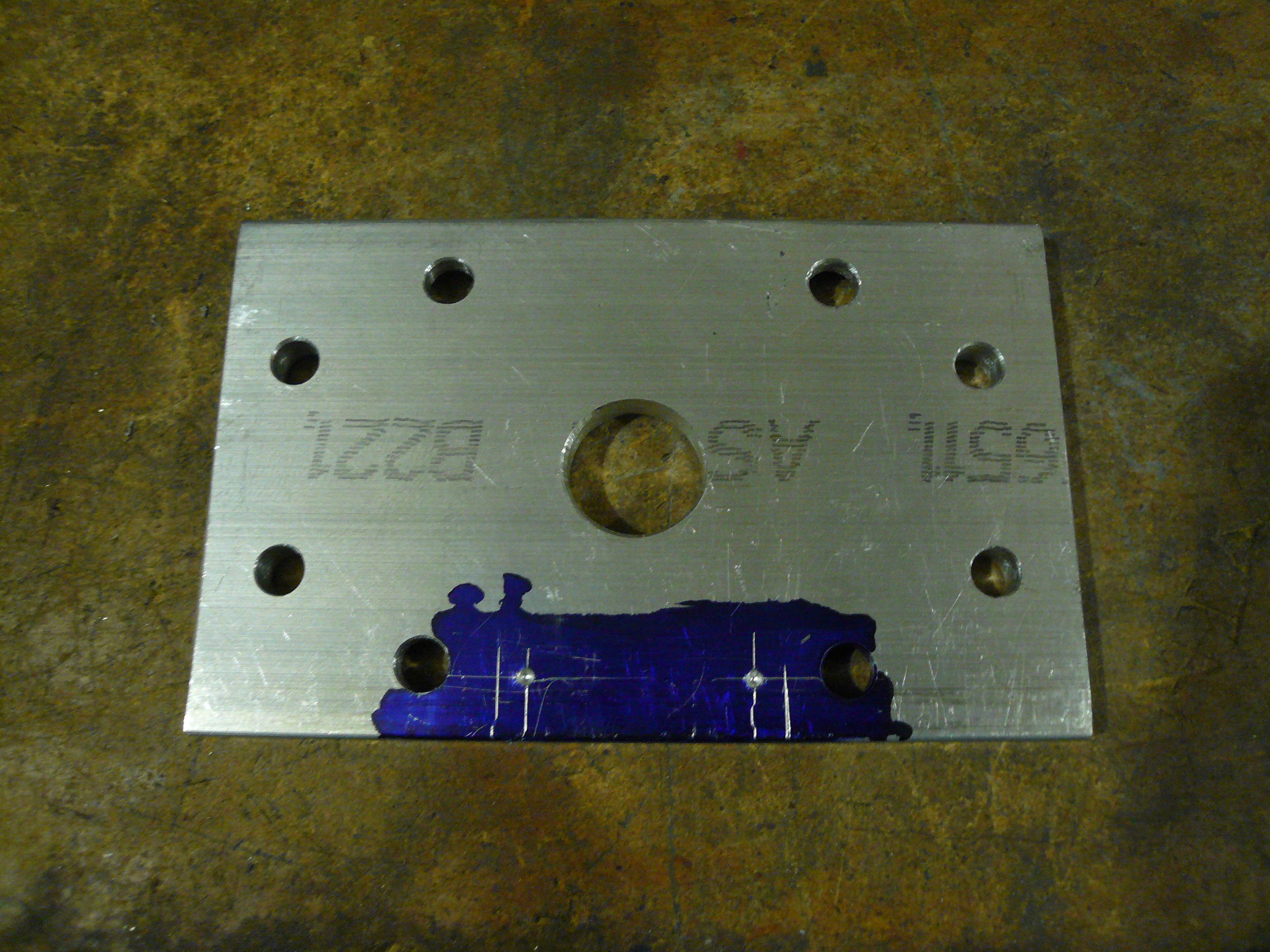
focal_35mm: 28
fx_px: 1027
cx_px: 635
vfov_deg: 49.7
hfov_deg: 63.4
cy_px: 476
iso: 200
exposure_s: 1/8
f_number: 2.8
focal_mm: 4.6
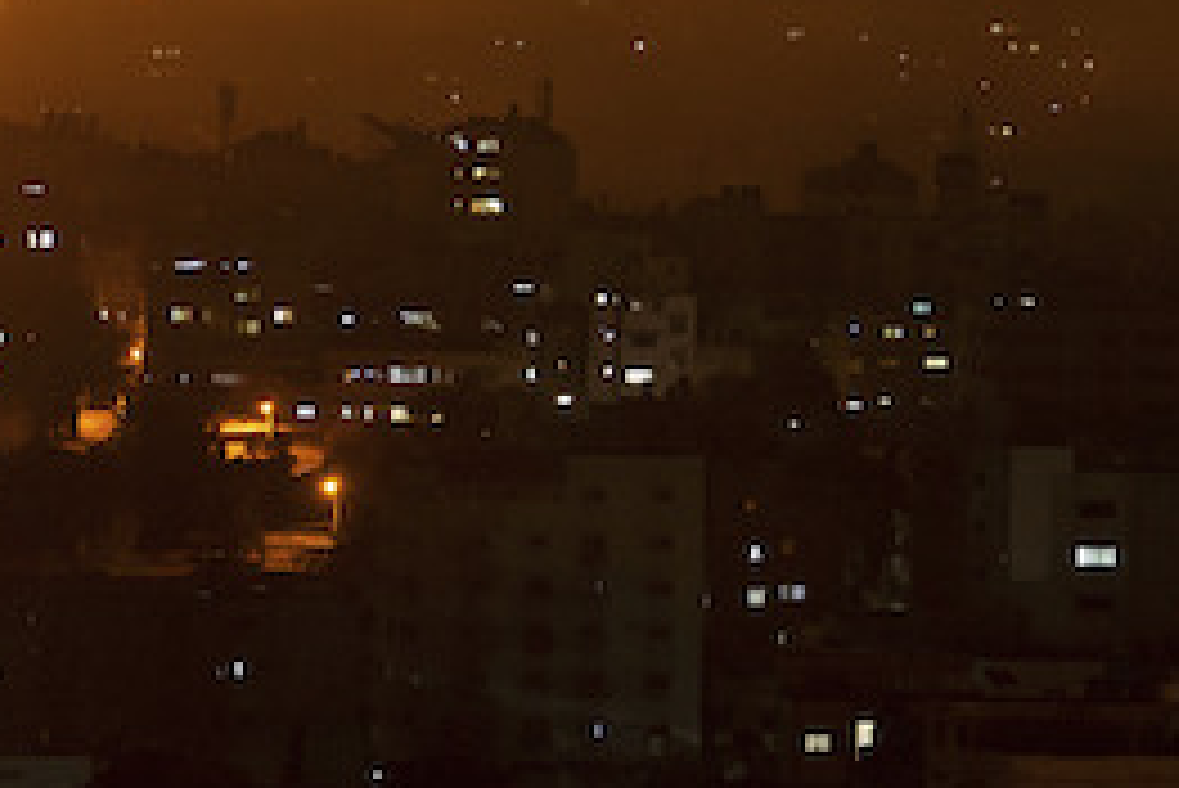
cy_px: 11
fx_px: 17497
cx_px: 976
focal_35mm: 534
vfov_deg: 2.6
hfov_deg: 3.9
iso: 2000
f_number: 3.2
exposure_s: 1/20
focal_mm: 200
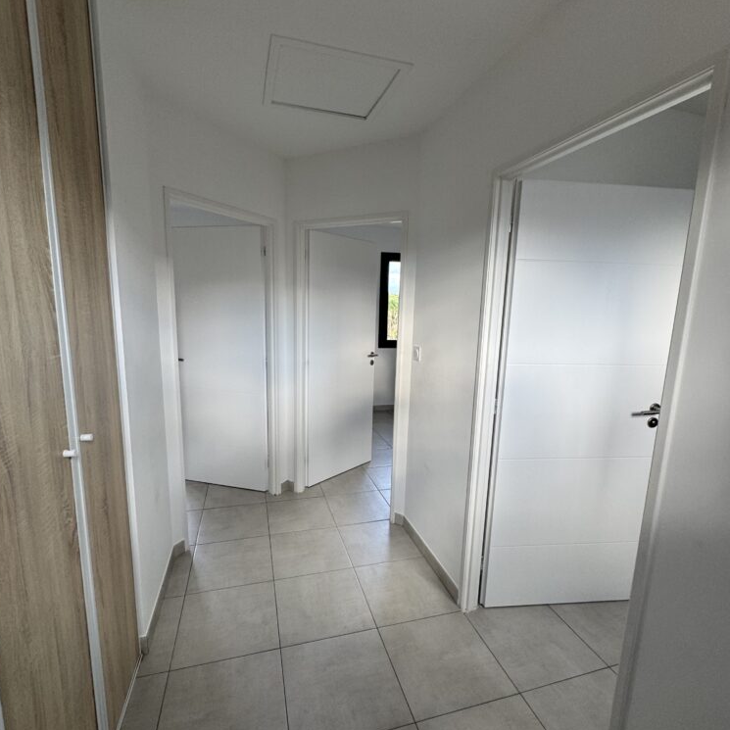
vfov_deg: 84.0
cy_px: 373
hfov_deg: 84.0
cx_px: 362
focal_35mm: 17
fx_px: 406
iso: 80
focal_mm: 2.22
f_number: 2.2
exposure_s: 1/99
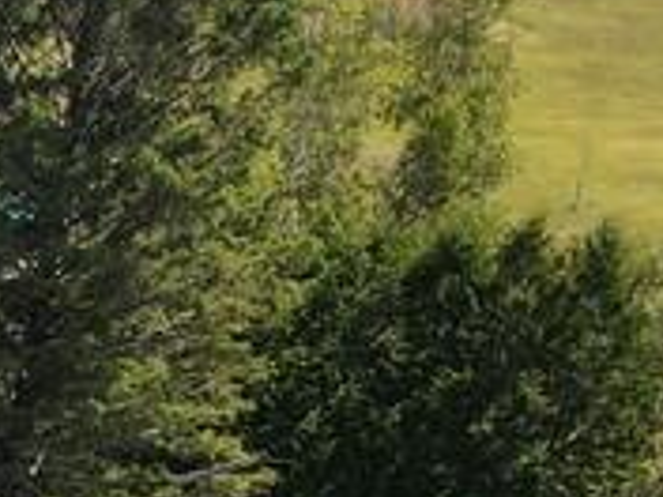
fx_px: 2681
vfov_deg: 9.7
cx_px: -1111
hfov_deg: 11.0
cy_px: 1092
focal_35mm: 140
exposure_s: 1/320
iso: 100
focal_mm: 4.5
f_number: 2.8
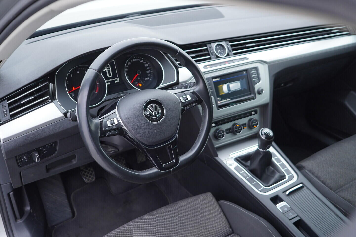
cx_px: 178
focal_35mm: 36
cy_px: 118
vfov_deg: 36.9
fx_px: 356
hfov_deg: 53.1
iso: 200
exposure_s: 1/40
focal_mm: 24
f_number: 2.8
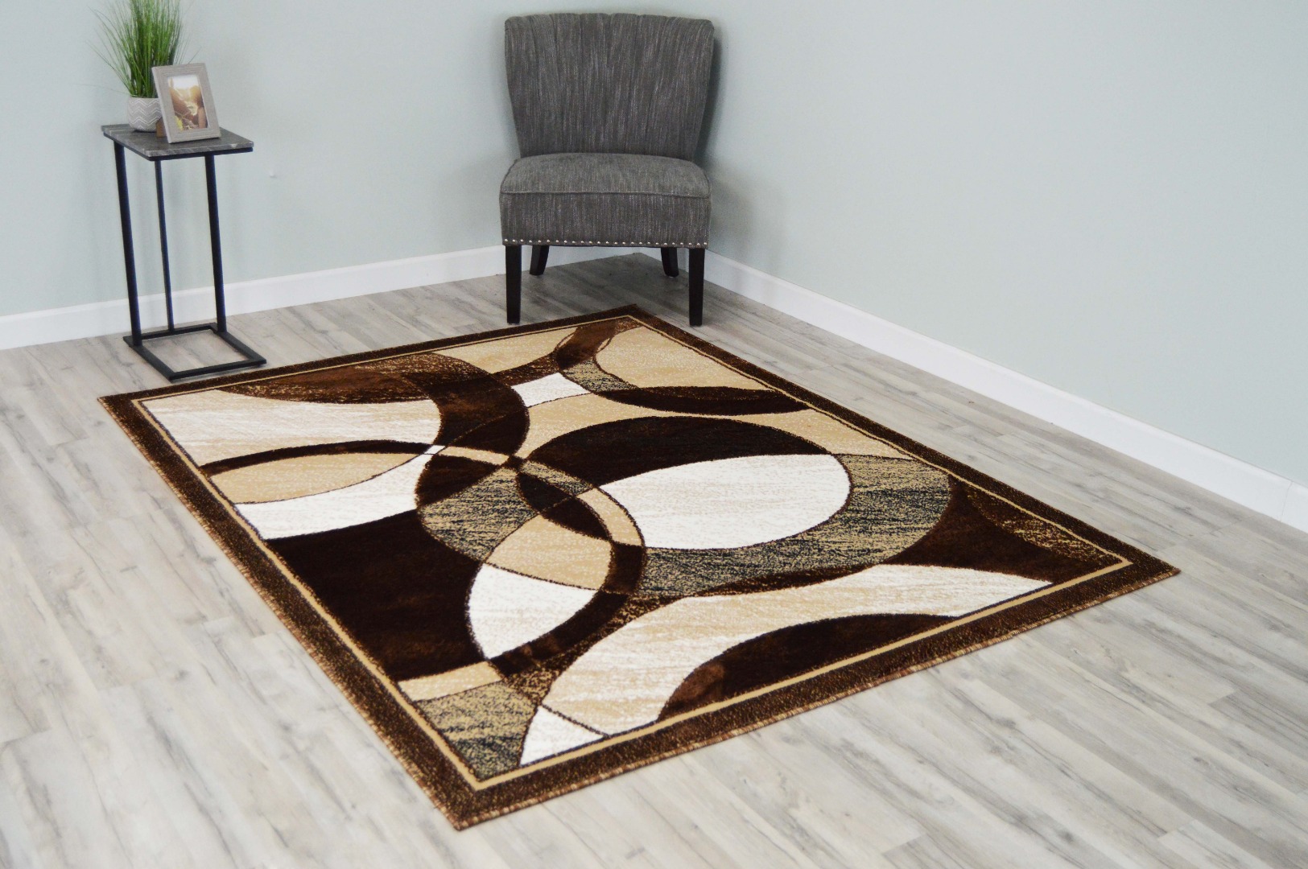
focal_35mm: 33
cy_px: 434
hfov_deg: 57.3
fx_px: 1198
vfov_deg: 39.9
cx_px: 654
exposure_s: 1/160
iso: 6400
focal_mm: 22
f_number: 6.3
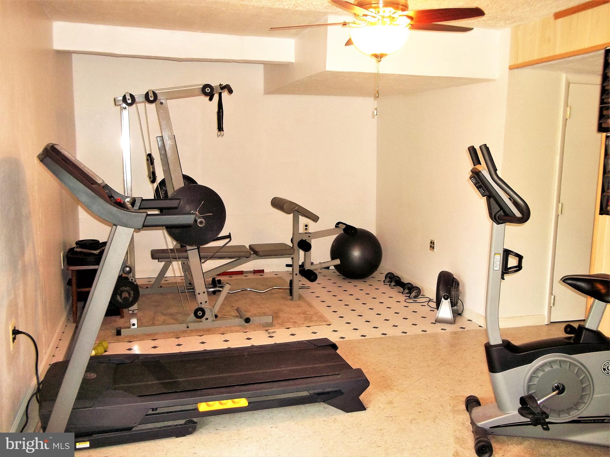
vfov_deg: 44.2
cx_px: 305
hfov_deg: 56.8
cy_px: 228
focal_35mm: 32
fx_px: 564
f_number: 2.9
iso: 160
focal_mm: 5.7
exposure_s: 1/30
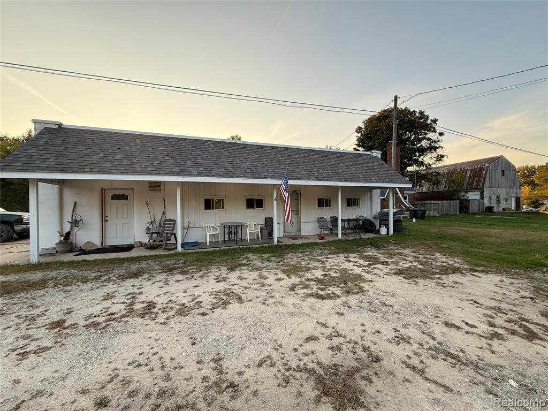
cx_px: 274
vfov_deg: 85.7
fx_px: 222
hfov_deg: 102.1
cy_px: 206
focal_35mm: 14
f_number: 2.2
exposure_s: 1/121
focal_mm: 2.22
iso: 32
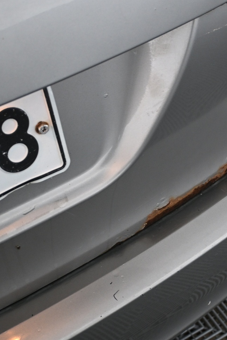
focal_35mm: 70
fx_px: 662
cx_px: 194
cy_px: 176
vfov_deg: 28.8
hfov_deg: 19.2
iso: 1100
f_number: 4.5
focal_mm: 28
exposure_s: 1/50
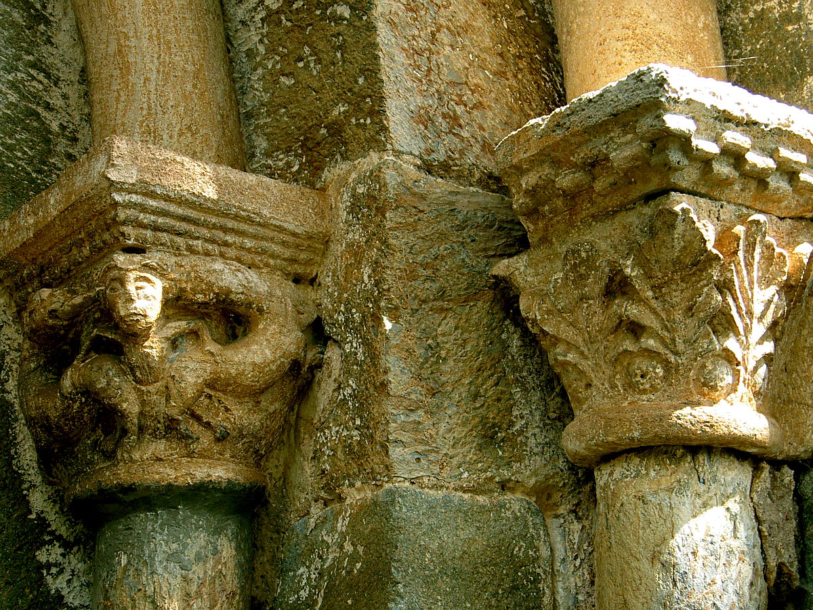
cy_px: 305
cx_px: 406
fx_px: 1409
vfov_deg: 24.4
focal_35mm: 60
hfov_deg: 32.2
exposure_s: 1/80
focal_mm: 9.9
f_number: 3.8
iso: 50
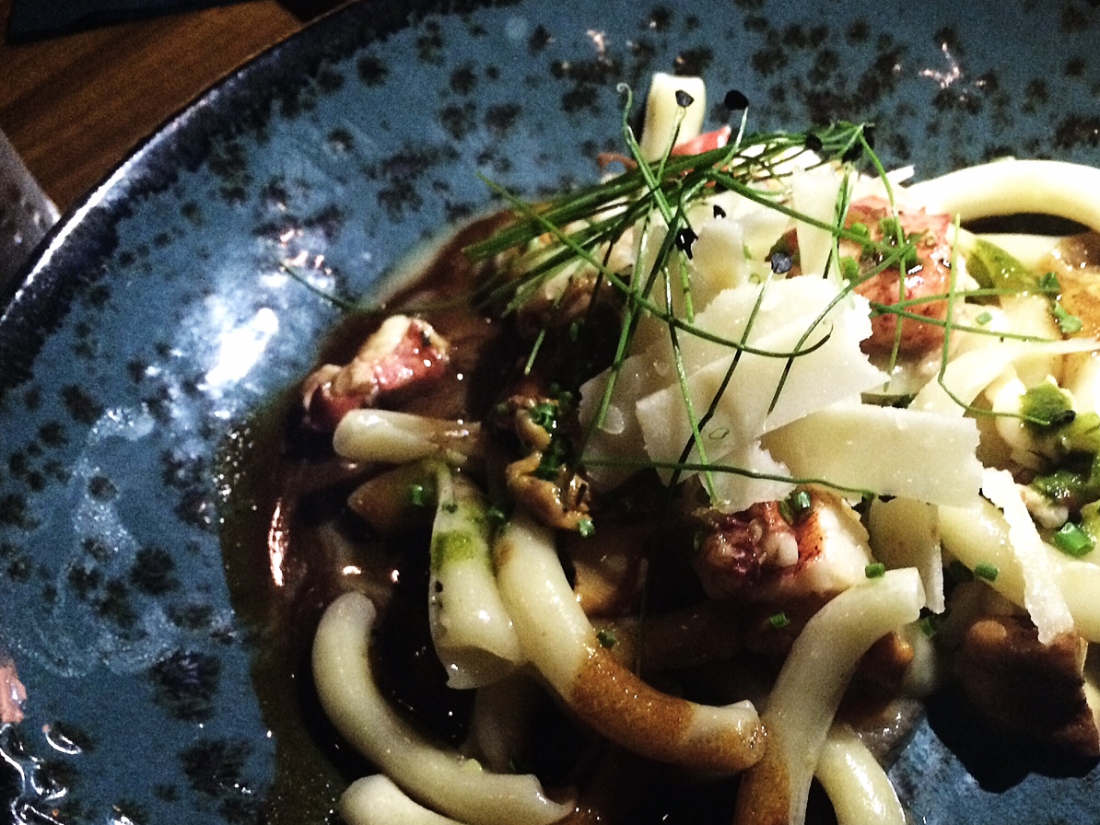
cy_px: 523
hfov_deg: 45.0
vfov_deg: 34.9
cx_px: 743
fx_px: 1303
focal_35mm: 41
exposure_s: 1/15
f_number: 2.2
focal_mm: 4.12
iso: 400
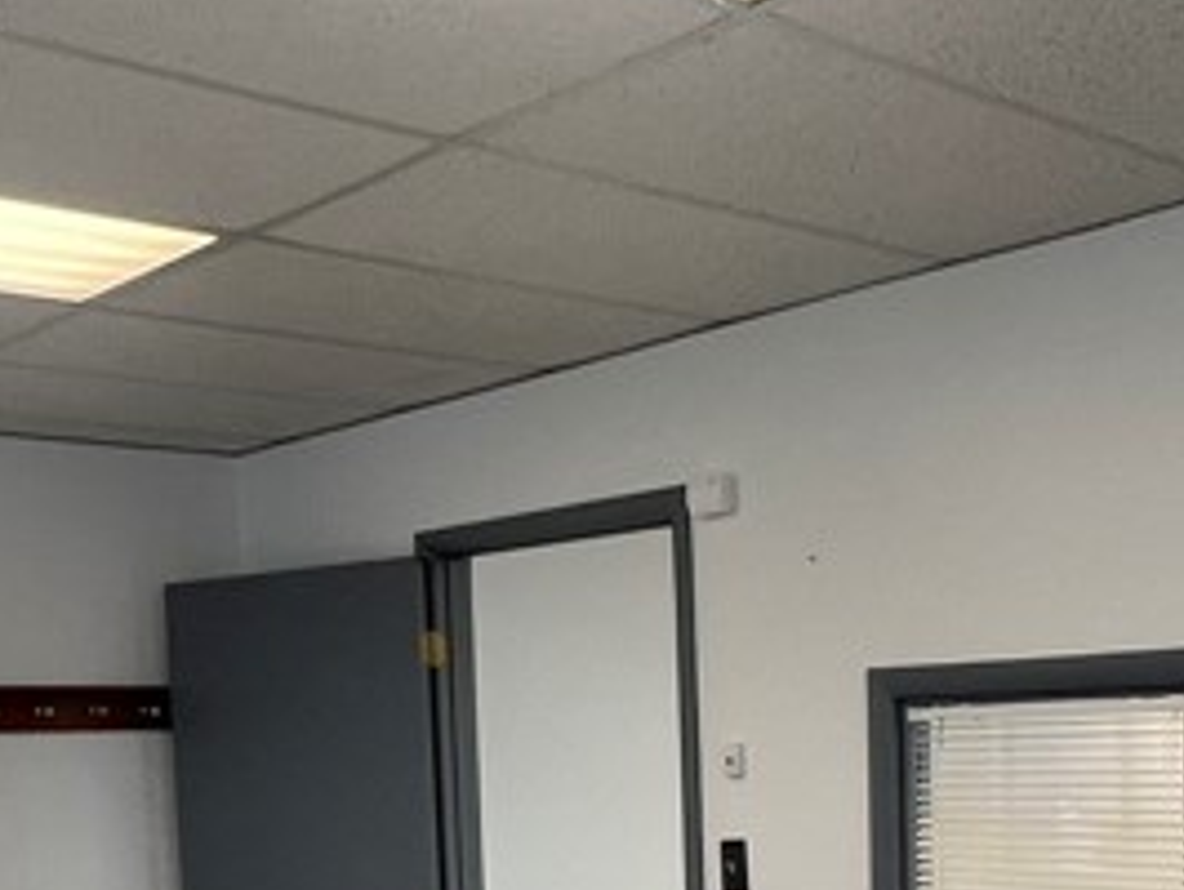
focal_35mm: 50
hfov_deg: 38.0
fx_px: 1712
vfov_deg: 27.5
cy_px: 886
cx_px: 694
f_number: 1.8
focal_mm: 1.57
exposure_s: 1/120
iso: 100
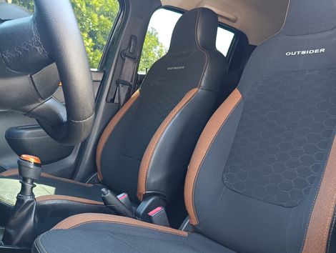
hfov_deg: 67.2
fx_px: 253
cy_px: 126
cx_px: 168
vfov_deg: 53.2
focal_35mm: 26
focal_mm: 4.94
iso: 562
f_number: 1.5
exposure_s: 1/121
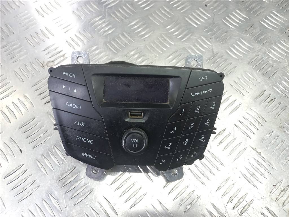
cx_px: 144
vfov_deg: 54.9
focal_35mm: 25
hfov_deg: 69.4
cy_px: 108
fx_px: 209
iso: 125
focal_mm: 4.6
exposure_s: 1/50
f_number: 1.8
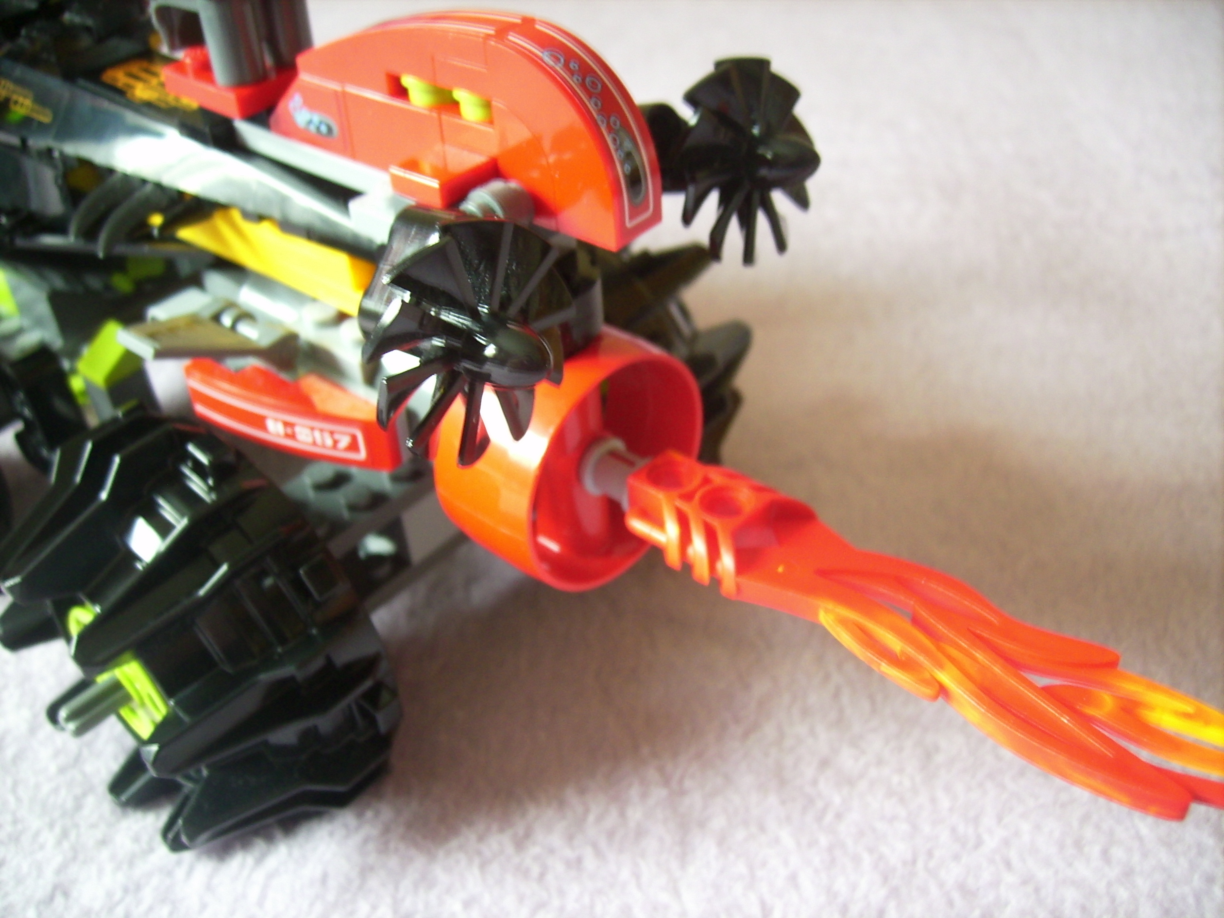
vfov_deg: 44.2
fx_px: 1131
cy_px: 459
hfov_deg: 56.8
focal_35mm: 32
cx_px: 612
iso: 50
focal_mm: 5.99
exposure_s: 1
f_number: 2.8
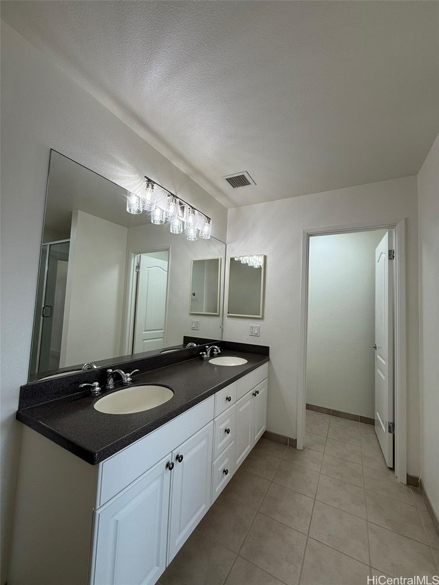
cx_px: 220
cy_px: 292
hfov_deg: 85.7
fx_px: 237
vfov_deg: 102.1
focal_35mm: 14
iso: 64
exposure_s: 1/120
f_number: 2.2
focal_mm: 2.22
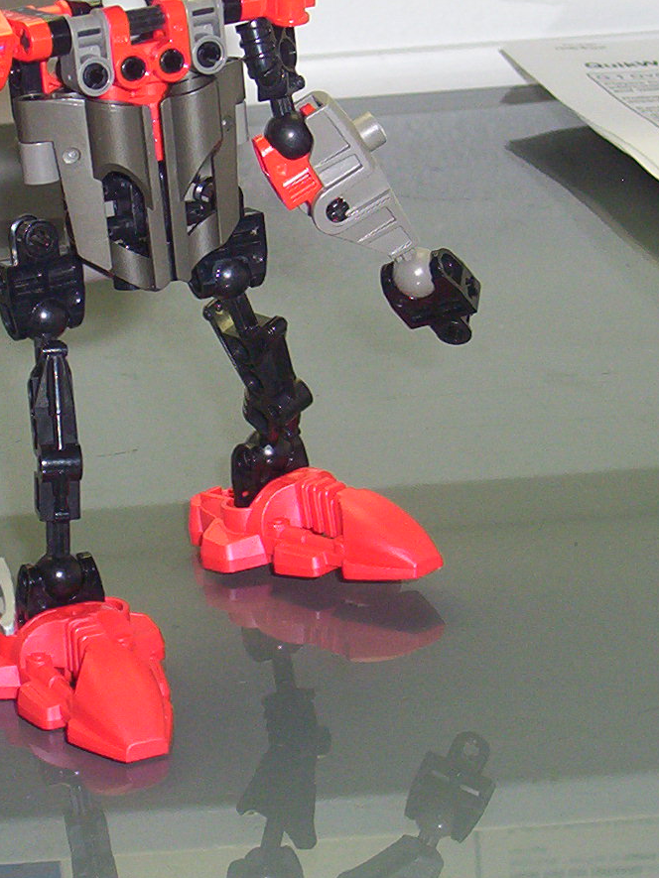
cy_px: 428
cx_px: 85
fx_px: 3096
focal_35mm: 122
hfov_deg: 12.1
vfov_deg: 16.1
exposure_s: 1/80.5
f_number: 3.26
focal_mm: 8.74
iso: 140
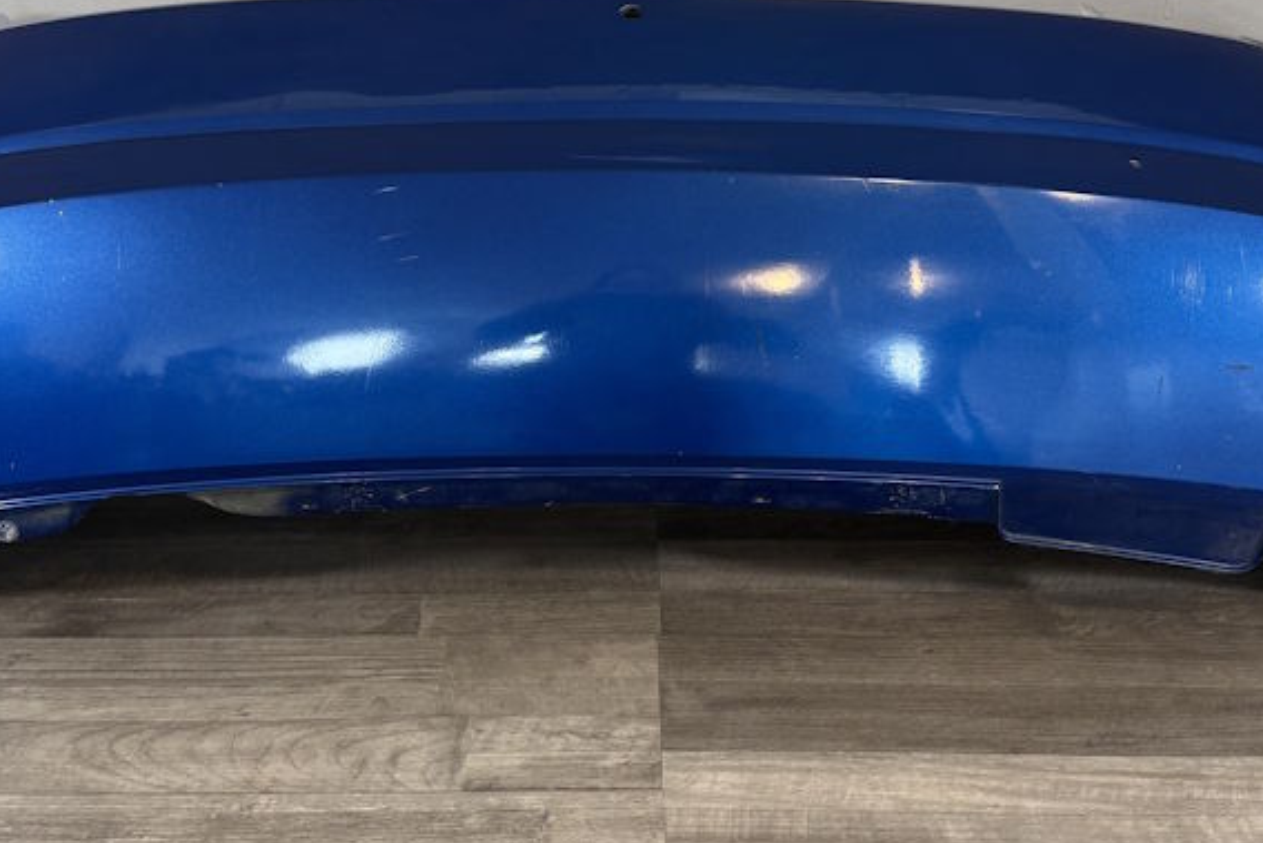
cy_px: 287
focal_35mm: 45
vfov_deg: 29.7
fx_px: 1579
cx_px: 614
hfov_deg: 43.6
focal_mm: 6.76
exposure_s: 1/100
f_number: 1.78
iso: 200
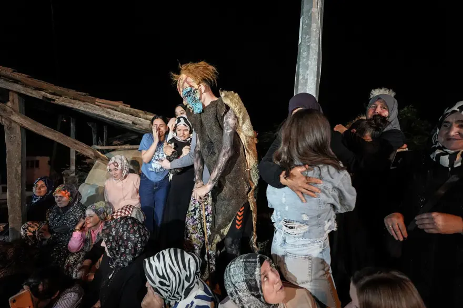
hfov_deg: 96.8
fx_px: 206
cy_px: 154
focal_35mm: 16
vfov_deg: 73.7
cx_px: 232
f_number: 2.8
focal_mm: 16
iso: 3200
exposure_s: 1/160
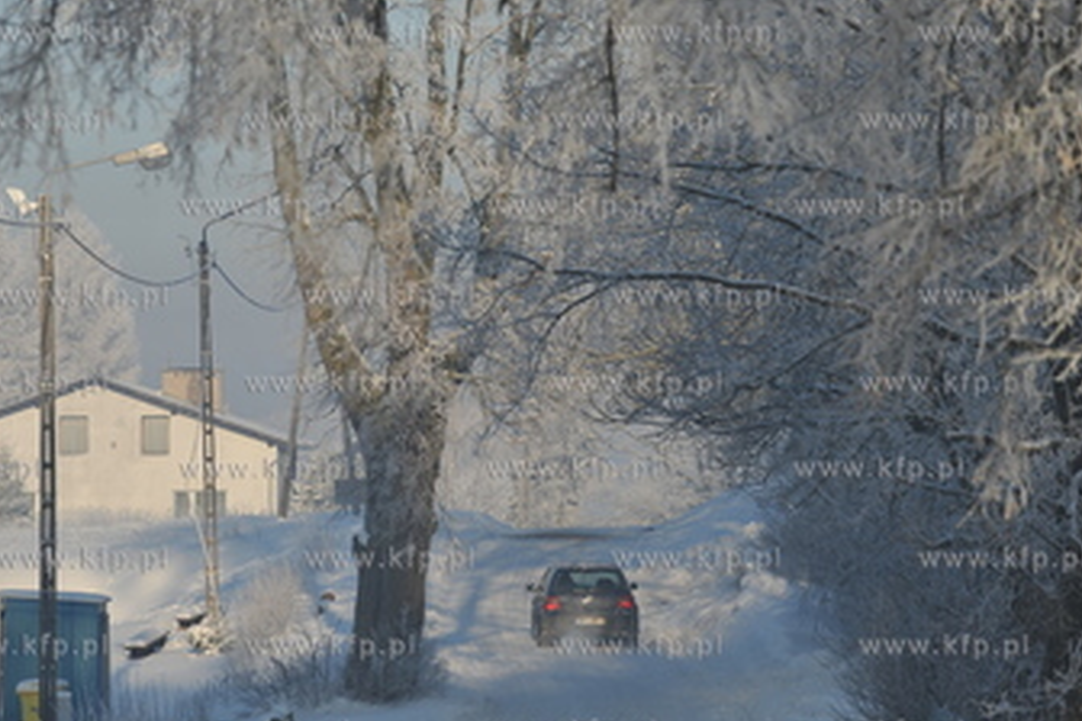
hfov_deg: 8.7
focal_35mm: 238
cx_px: 502
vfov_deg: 5.8
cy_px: 338
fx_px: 7153
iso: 200
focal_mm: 200
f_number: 6.3
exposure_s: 1/1000
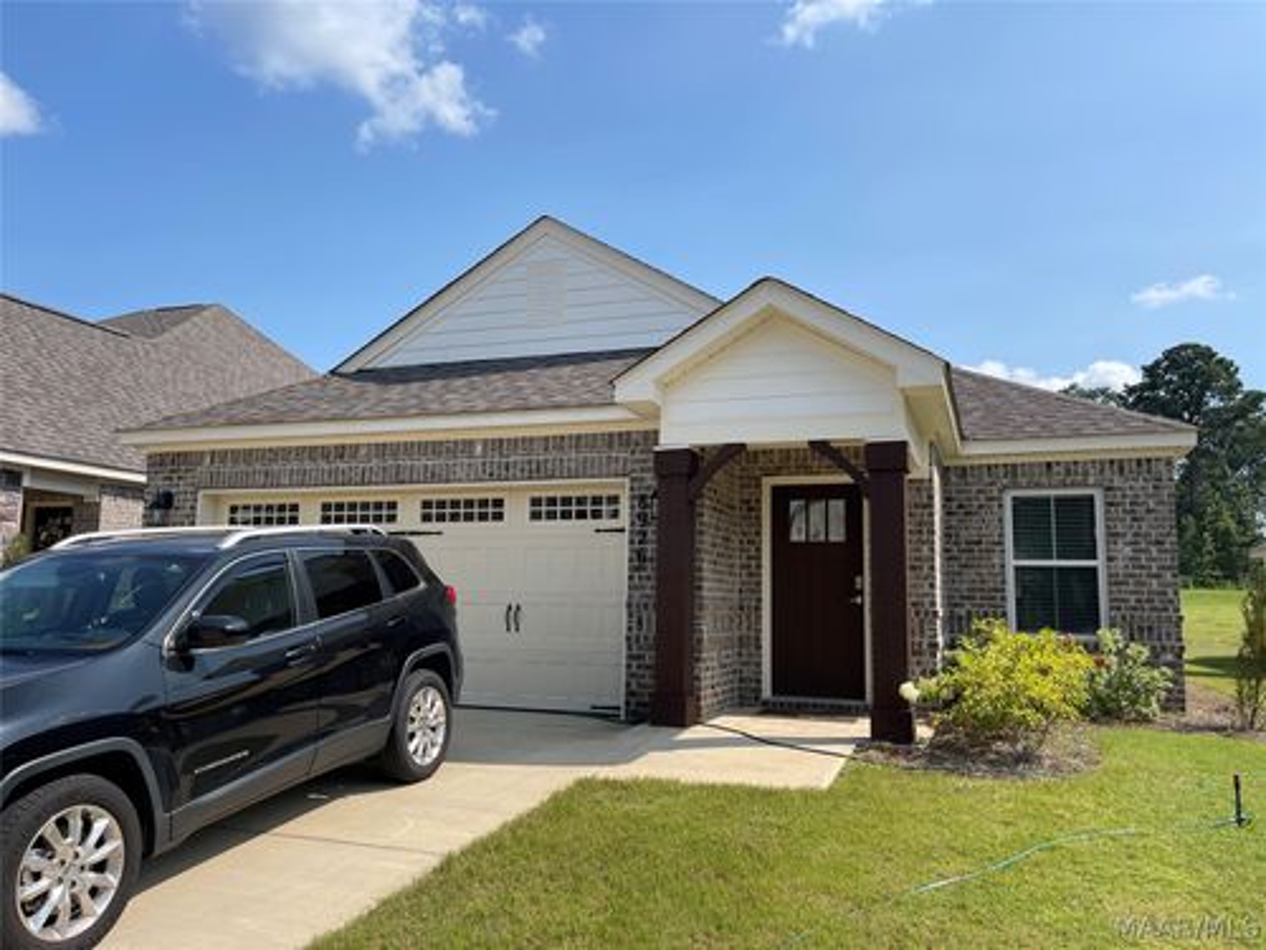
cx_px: 633
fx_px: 951
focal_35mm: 26
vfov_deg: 53.1
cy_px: 475
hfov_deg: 67.3
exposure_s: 1/3663
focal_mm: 5.1
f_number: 1.6
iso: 32
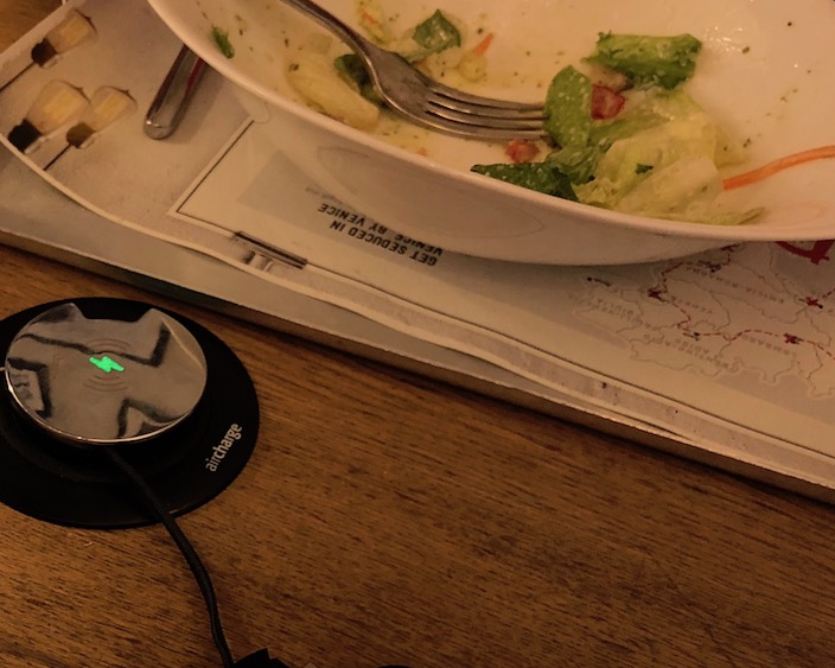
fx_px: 1458
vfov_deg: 25.4
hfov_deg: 30.6
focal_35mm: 59
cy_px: 524
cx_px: 95
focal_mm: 3.99
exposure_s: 1/33
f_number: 1.8
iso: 40
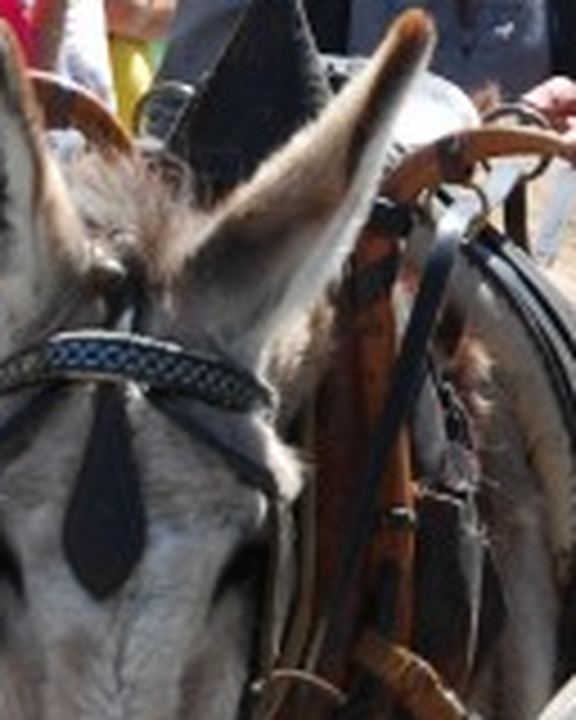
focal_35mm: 591
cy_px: 22
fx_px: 12586
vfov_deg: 3.3
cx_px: 74
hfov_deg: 2.6
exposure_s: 1/800
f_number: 7.1
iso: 400
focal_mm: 75
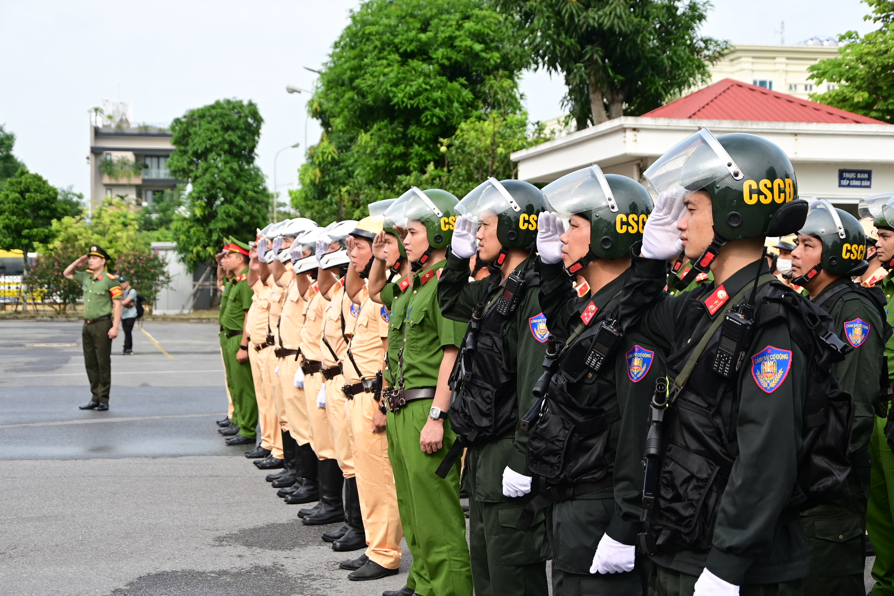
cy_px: 298
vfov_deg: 22.6
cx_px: 447
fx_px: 1490
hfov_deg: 33.4
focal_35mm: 60
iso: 100
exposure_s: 1/200
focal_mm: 40
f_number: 5
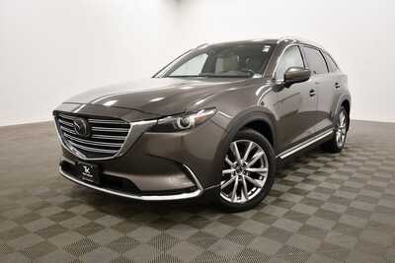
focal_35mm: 30
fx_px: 329
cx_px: 198
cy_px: 132
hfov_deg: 61.9
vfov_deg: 43.6
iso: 1000
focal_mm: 20
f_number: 5.6
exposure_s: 1/125
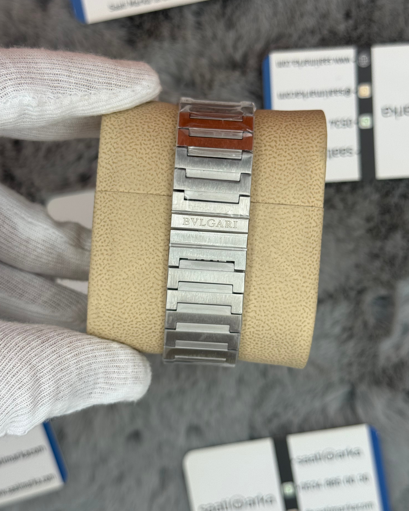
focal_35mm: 51
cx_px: 203
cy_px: 248
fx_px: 772
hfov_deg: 29.7
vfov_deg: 36.7
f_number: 1.78
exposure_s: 1/928
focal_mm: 6.76
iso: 64
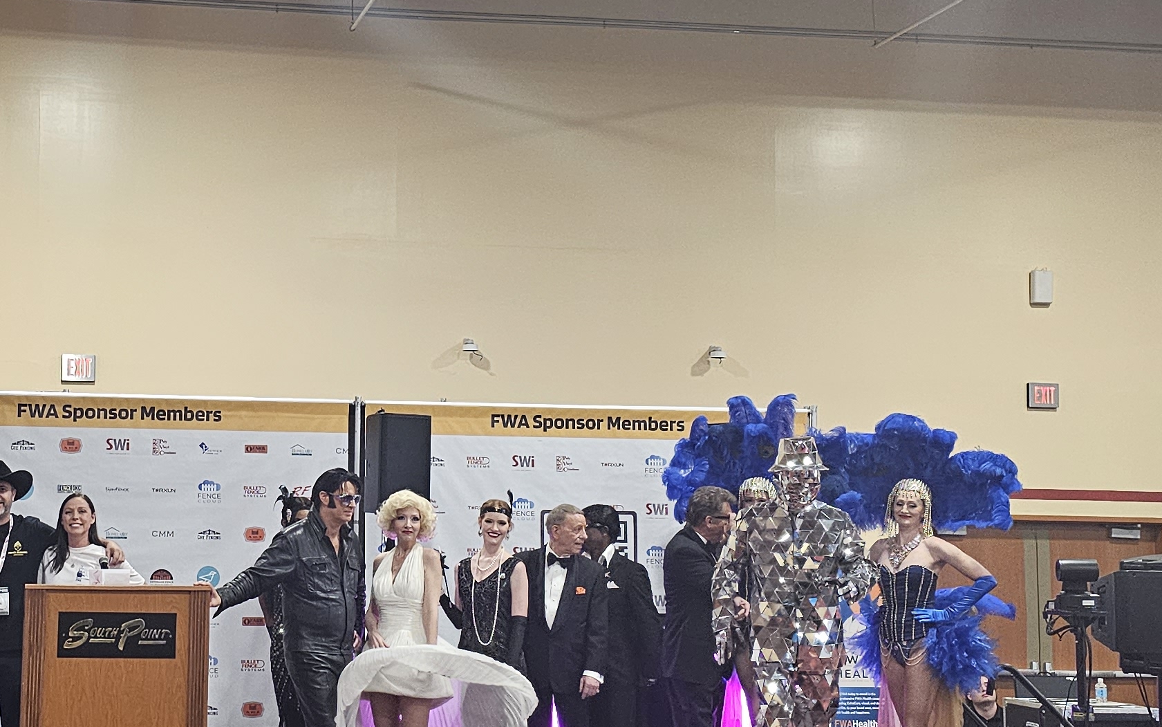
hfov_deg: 34.2
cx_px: 254
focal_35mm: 58
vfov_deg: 22.4
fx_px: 1837
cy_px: 379
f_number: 1.7
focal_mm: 6.3
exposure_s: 1/120
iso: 320
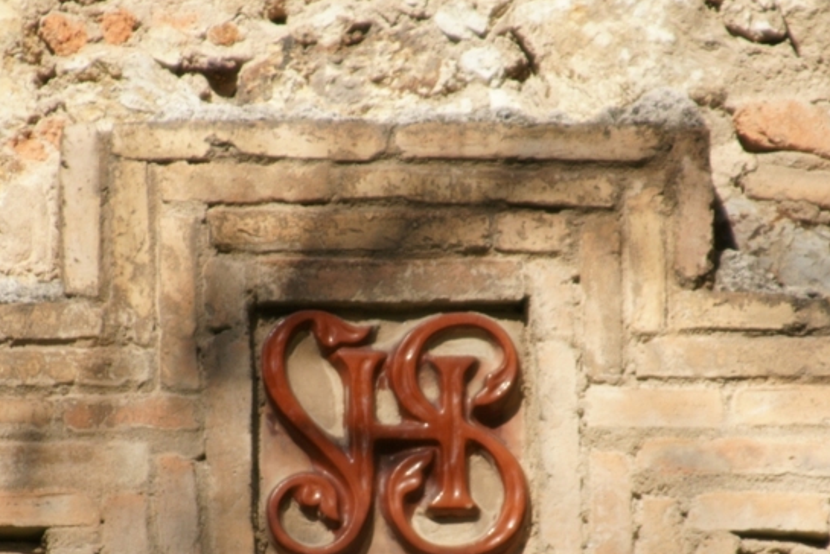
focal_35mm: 661
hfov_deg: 3.1
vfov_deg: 2.1
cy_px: 399
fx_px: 15247
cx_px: 382
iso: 250
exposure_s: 1/500
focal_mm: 300
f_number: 6.3
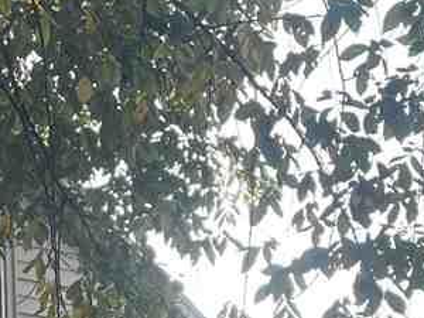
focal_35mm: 111
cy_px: 644
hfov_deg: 17.4
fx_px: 1360
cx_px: 34
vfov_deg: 11.9
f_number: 1.6
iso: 32
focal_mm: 4.2
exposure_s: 1/193
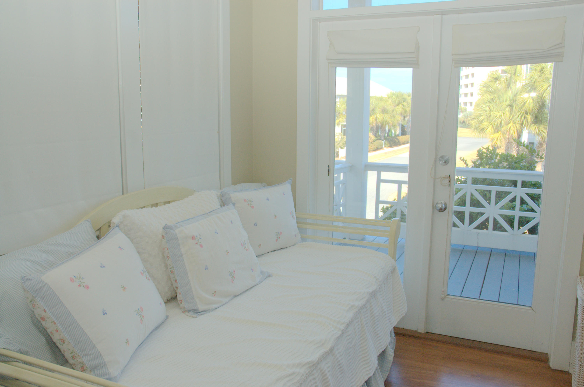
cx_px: 292
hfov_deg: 57.3
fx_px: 534
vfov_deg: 39.8
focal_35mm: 33
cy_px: 194
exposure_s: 1/160
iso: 200
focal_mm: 22
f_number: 6.3
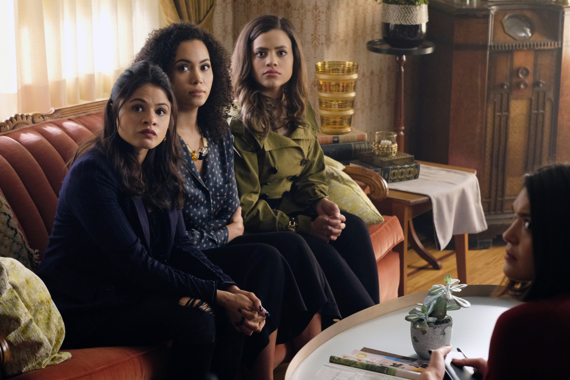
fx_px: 1330
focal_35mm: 84
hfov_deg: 24.2
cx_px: 285
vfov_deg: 16.3
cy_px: 190
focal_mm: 56
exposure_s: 1/60
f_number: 4
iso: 2500
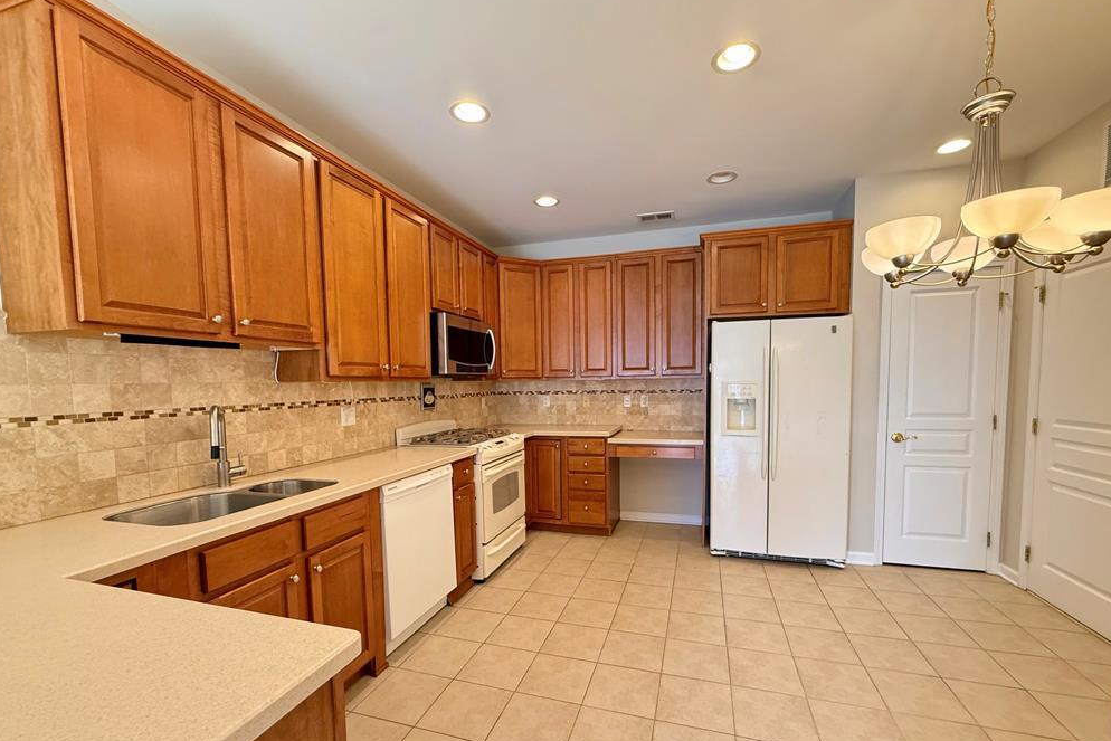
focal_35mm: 15
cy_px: 415
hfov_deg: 100.4
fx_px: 463
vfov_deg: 77.0
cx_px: 567
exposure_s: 1/60
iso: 320
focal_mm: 2.22
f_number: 2.2
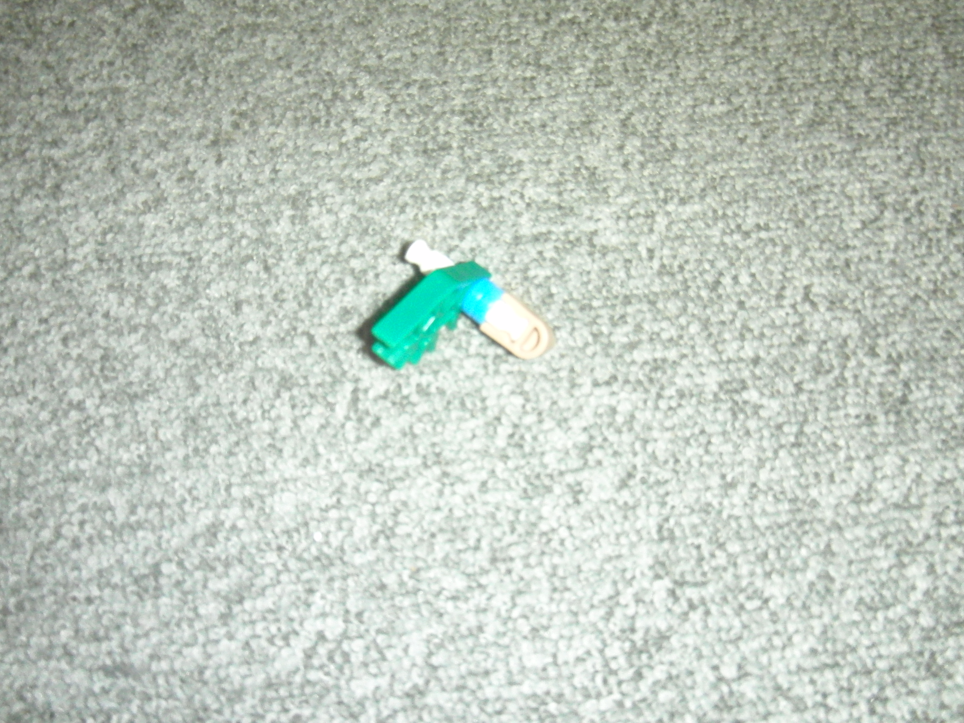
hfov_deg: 49.0
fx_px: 1058
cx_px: 482
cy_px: 362
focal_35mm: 38
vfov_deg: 37.7
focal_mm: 6.66
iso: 400
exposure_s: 1/40
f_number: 3.9
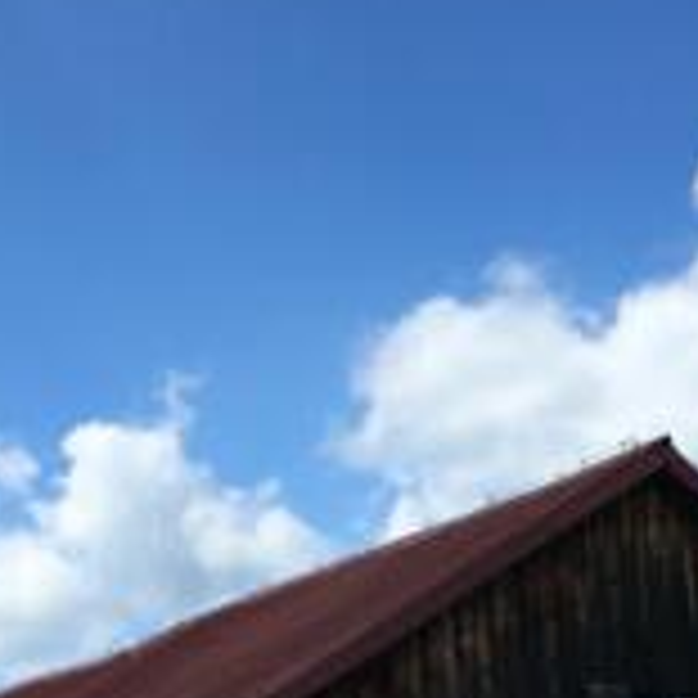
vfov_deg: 17.6
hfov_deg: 17.9
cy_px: 639
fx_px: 2213
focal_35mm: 97
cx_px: 426
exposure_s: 1/1923
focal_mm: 4.15
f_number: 2.2
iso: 25
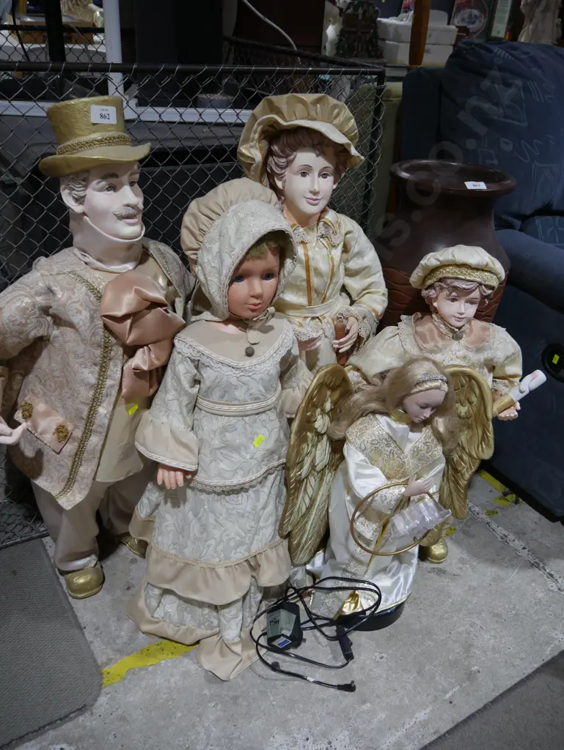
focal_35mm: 28
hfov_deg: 49.8
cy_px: 375
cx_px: 282
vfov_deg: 63.4
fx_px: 608
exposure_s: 1/80
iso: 200
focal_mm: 14
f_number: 3.5
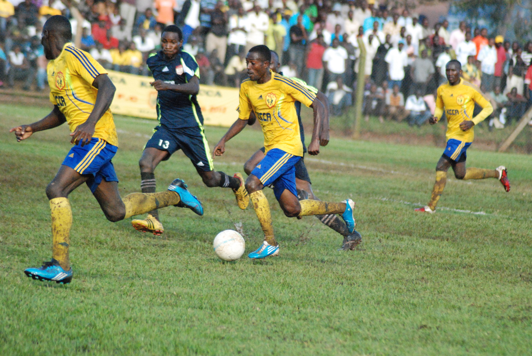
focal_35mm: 270
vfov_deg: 5.1
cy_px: 178
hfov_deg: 7.6
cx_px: 266
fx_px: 3995
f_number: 5
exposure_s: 1/1600
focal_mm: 180
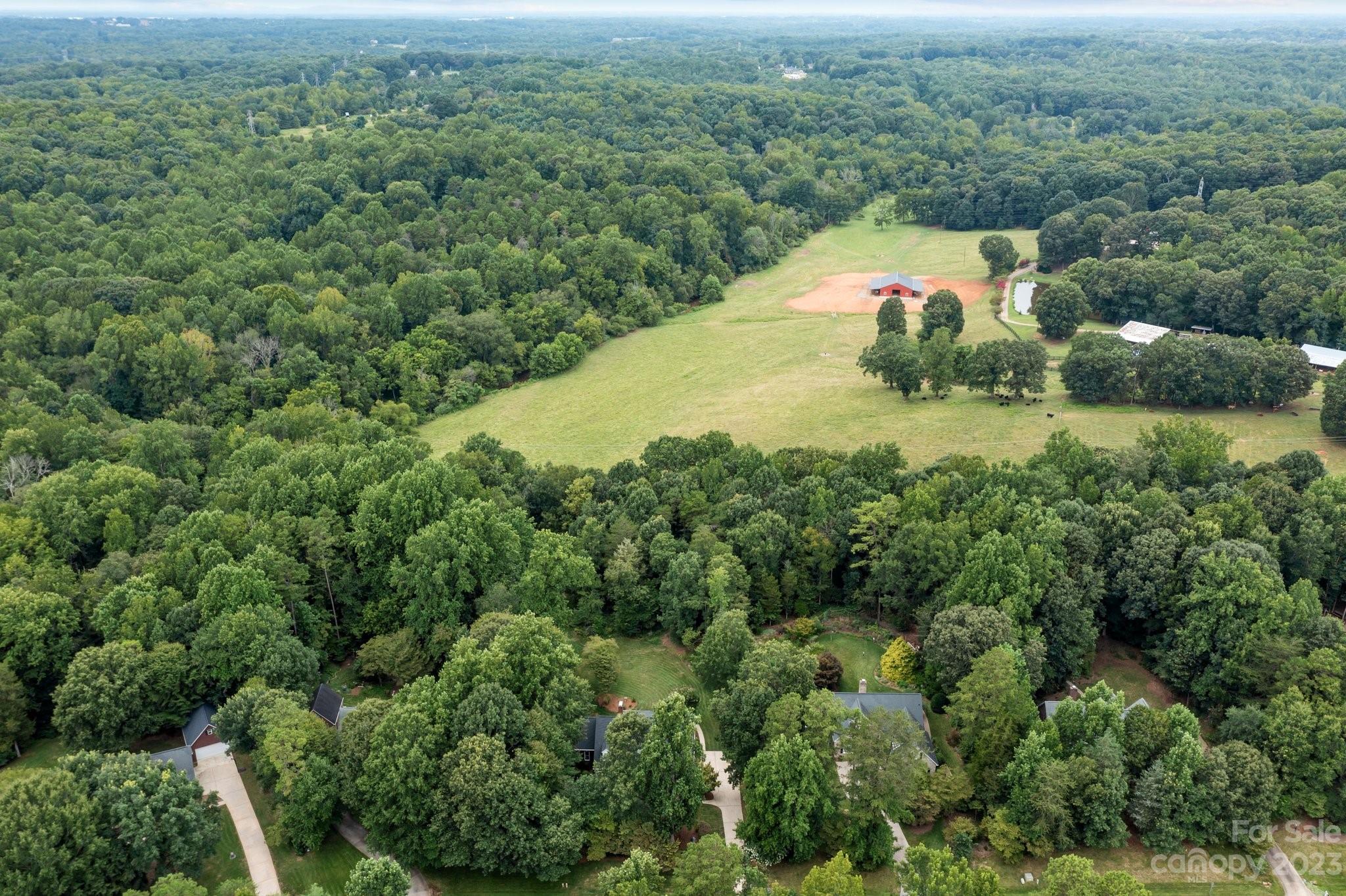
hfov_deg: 65.5
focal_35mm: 28
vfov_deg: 46.4
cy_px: 448
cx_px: 673
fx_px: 1046
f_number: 4.5
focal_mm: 10.26
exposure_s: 1/160
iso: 100
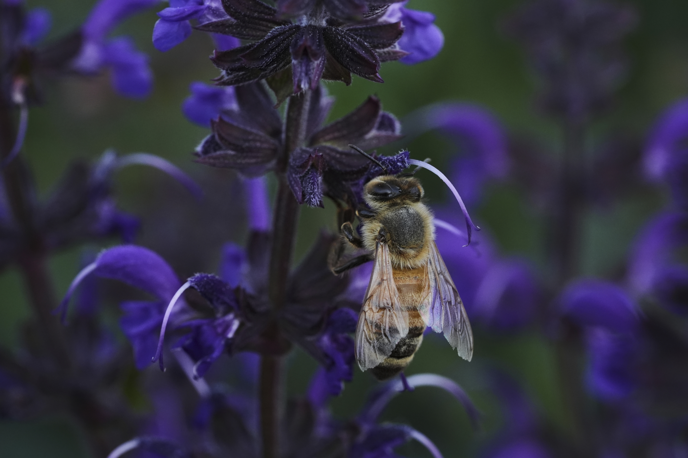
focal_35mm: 90
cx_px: 344
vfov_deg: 15.2
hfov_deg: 22.6
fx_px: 1720
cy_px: 229
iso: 3200
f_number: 10
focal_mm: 90
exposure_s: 1/320
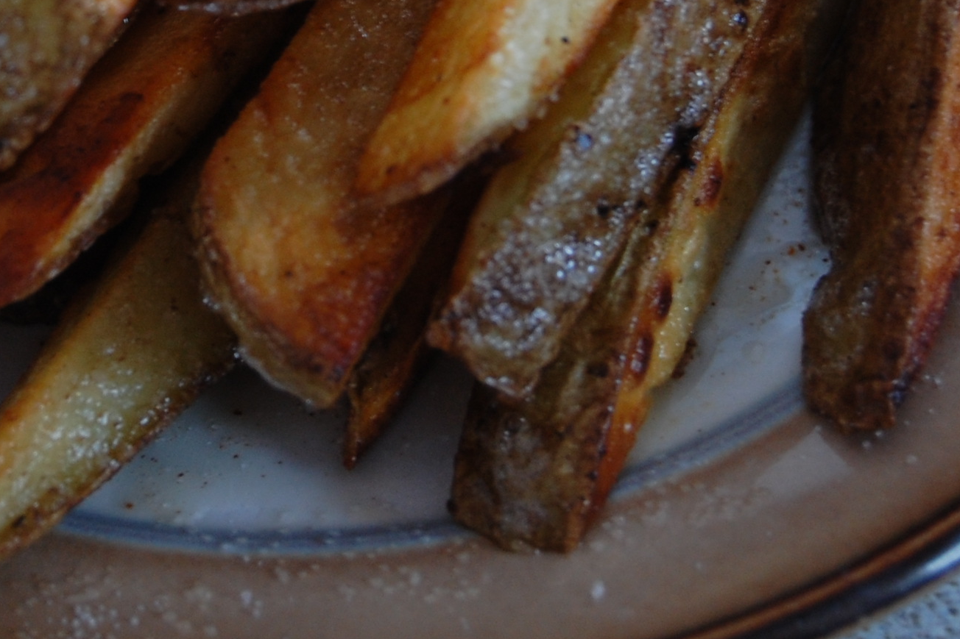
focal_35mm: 190
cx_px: 297
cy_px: -78
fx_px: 5070
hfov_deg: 10.8
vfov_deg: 7.2
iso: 400
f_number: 5.6
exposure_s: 1/10
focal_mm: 55
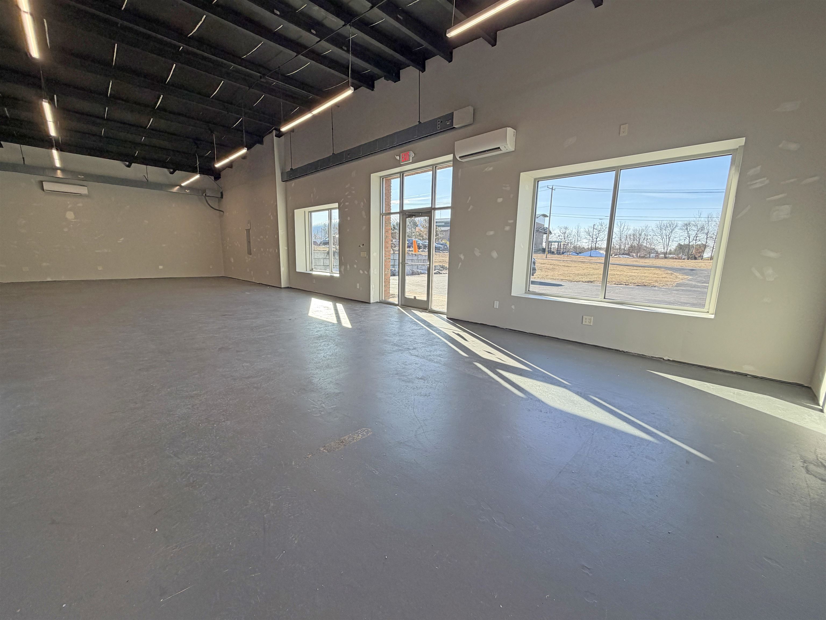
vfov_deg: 85.7
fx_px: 334
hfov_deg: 102.1
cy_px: 310
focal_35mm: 14
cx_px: 413
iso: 64
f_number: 2.2
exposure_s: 1/196
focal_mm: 2.22
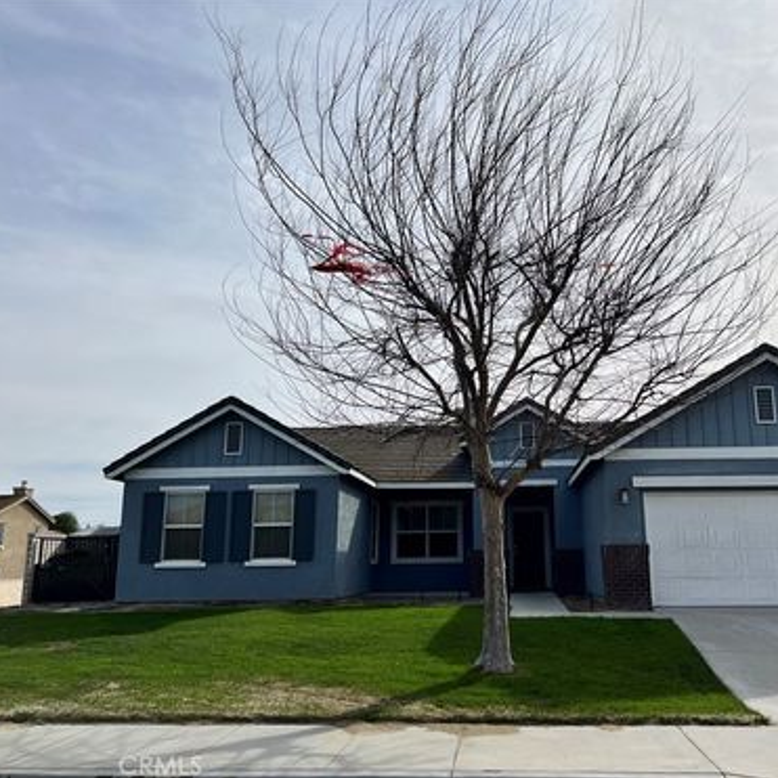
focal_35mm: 31
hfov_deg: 52.2
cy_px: 387
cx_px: 468
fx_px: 788
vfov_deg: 52.5
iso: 50
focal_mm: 5.7
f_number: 1.5
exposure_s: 1/11364
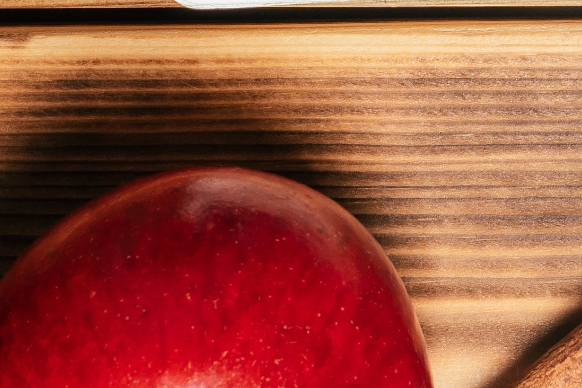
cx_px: 889
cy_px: -361
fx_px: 5852
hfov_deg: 5.6
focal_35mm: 362
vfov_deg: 3.8
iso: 100
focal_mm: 50
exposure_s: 1/125
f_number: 6.7
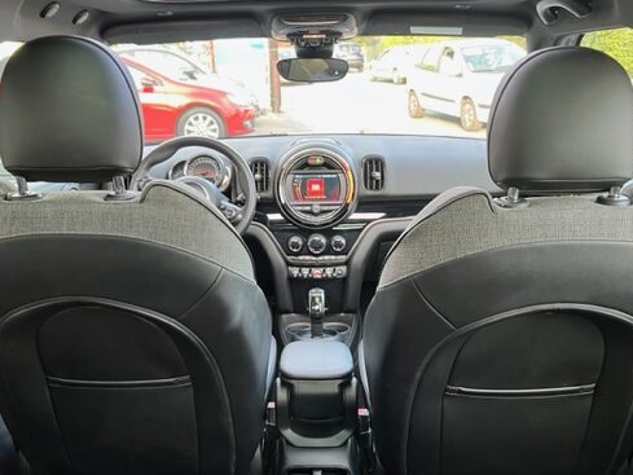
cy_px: 251
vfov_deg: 41.8
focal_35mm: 34
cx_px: 300
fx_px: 622
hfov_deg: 53.9
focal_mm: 5.7
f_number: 1.5
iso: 80
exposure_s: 1/50
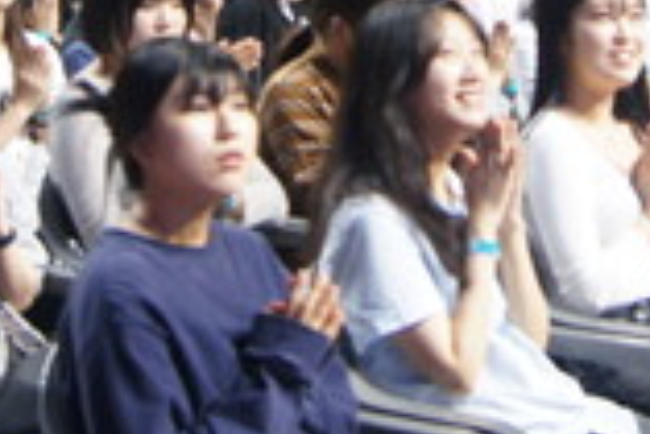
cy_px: -279
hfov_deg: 16.2
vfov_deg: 10.4
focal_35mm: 126
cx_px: 484
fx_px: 2277
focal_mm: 22
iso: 250
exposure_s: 1/40
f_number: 4
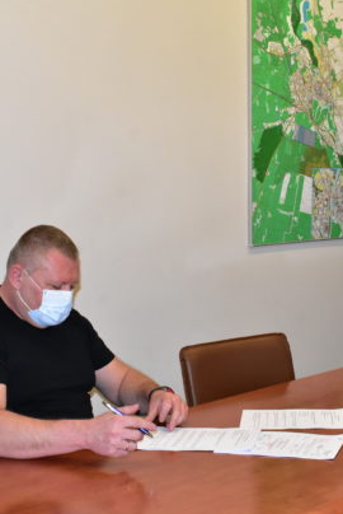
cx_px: 278
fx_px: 967
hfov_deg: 19.9
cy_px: 251
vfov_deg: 29.7
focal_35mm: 68
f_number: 8
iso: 4000
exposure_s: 1/320
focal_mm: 29
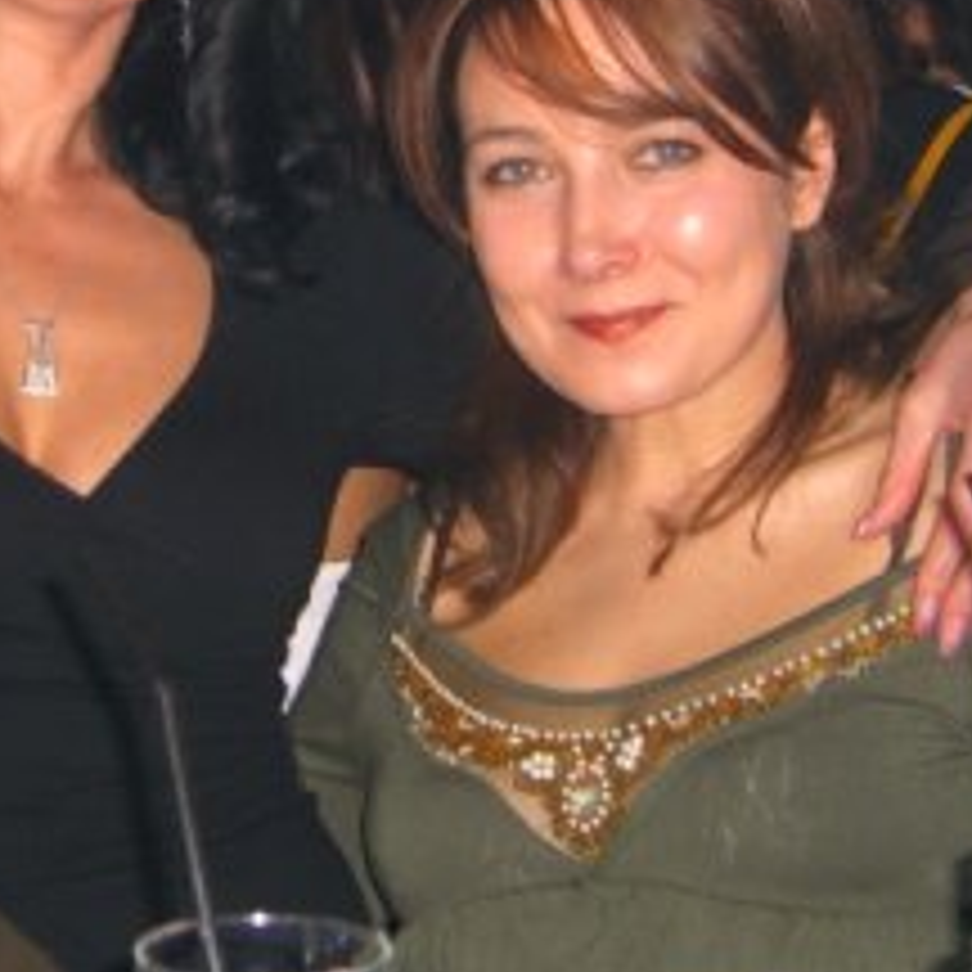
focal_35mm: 113
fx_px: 3590
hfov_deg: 15.3
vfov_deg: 15.2
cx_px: 216
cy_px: 76
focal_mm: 9.5
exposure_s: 1/60
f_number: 3.1
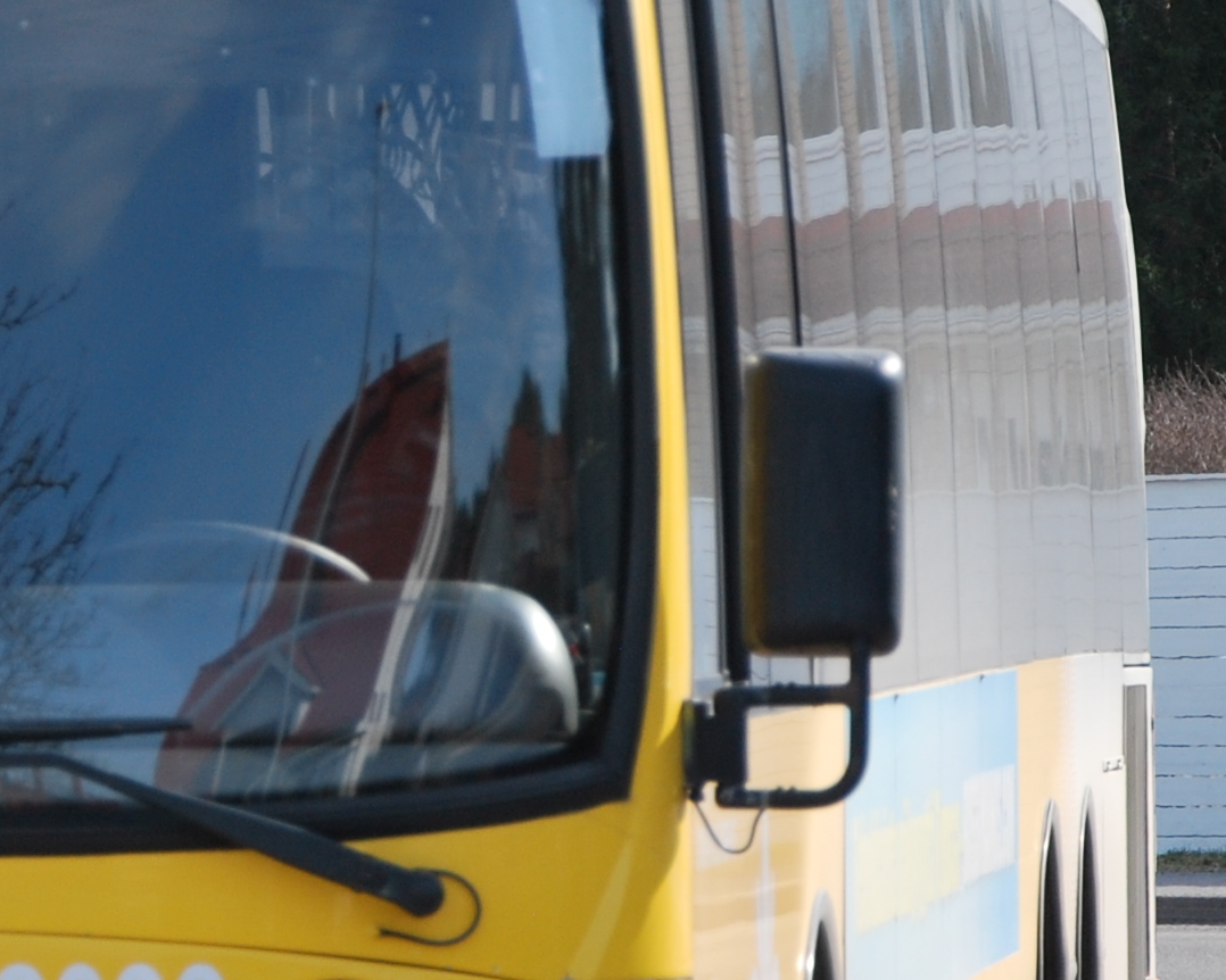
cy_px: 560
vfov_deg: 3.8
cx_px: 80
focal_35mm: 405
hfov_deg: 4.8
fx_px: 14693
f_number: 5.6
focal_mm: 80
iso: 200
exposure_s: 1/500
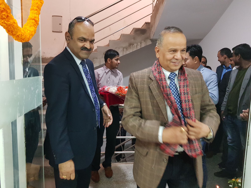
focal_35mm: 26
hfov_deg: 67.3
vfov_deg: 53.1
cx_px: 126
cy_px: 94
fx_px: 189
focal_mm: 4.2
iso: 500
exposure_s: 1/50
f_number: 1.7
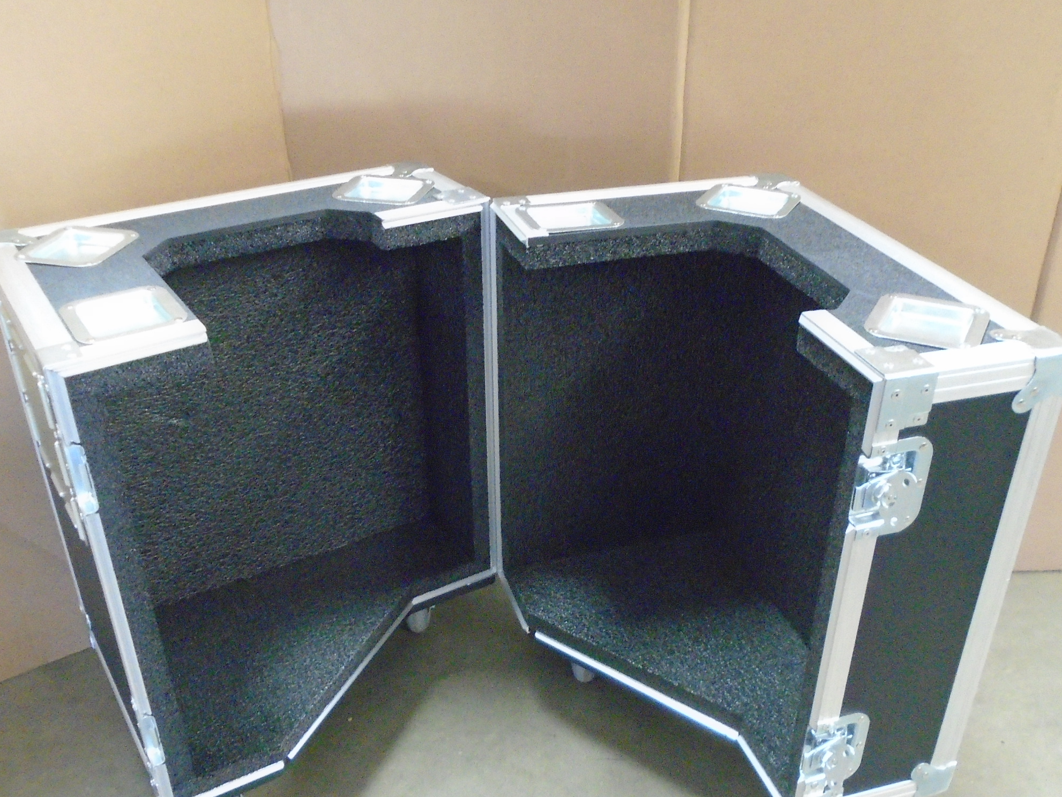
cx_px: 534
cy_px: 490
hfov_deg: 54.0
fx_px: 1043
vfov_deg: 41.5
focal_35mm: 34
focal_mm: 4.6
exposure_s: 1/15
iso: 800
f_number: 3.2
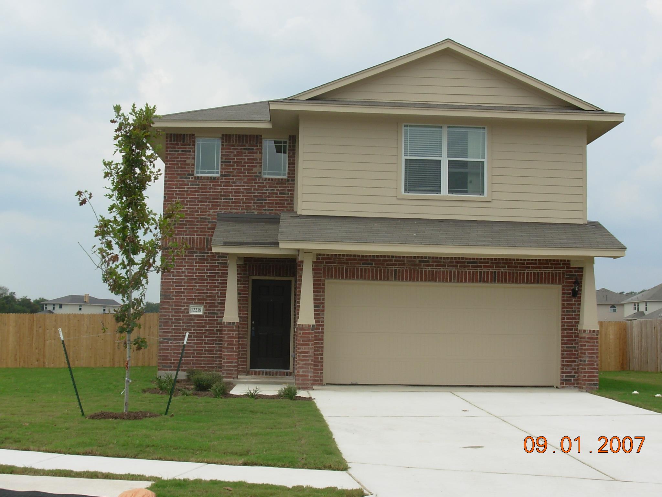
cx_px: 331
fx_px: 994
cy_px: 248
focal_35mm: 52
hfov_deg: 36.8
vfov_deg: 28.0
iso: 50
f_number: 5.4
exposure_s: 1/443
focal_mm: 8.5
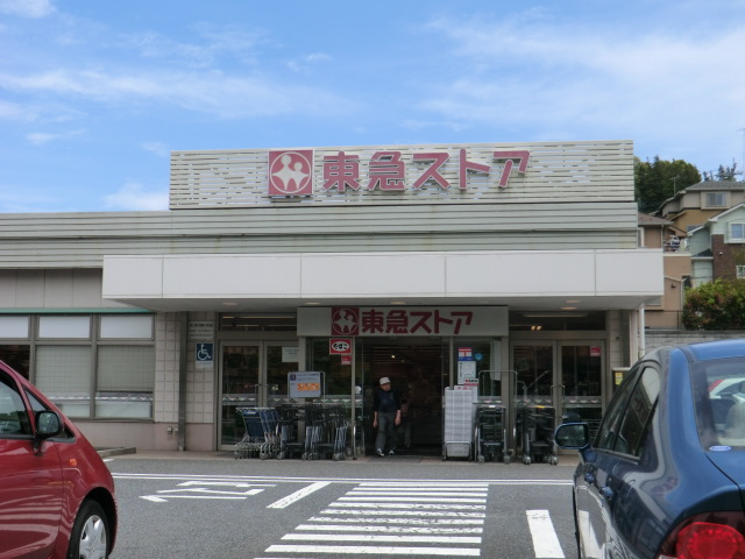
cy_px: 280
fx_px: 1012
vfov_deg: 30.9
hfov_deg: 40.4
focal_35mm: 47
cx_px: 372
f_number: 4
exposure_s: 1/1000
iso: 80
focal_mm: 8.4
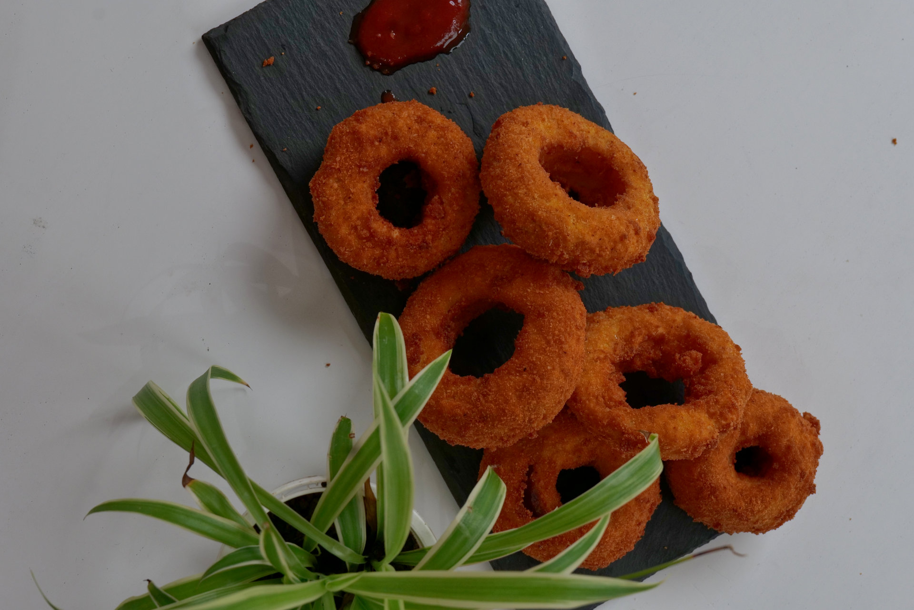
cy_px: 305
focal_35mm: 60
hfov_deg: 33.4
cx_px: 457
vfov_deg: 22.6
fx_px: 1523
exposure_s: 1/60
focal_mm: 60
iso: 1600
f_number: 9
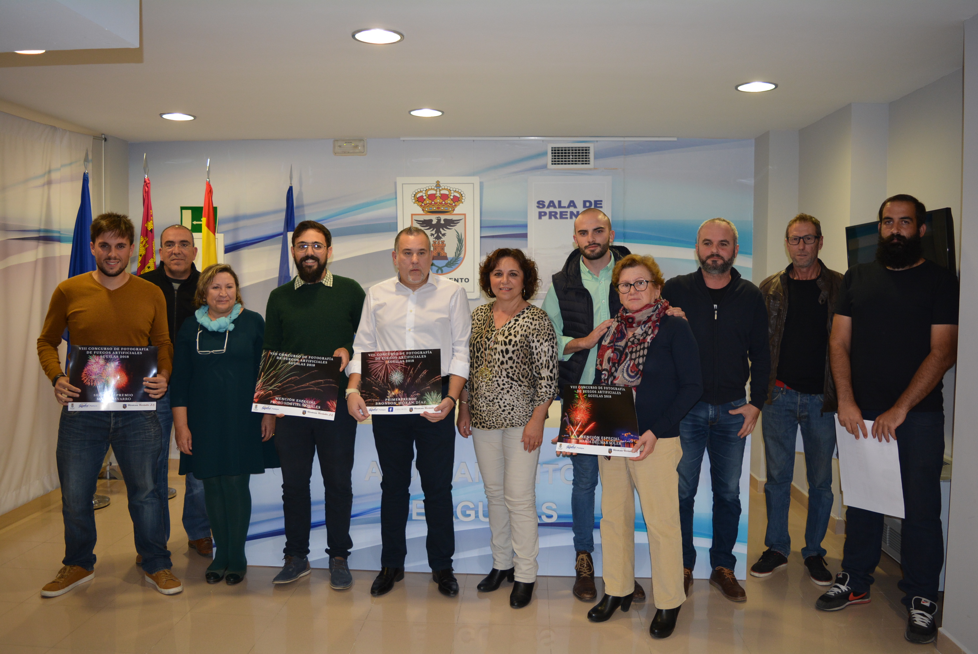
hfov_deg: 61.9
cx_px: 489
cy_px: 327
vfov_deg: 43.7
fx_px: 816
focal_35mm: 30
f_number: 3.5
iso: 640
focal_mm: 20
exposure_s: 1/60
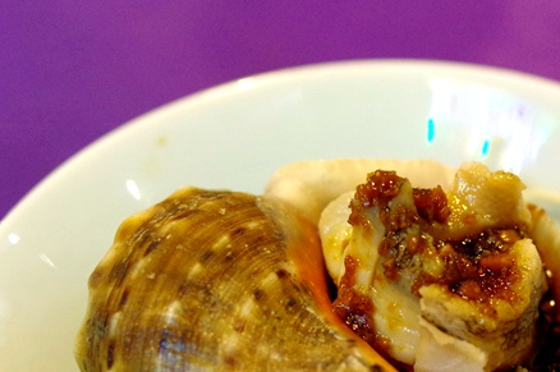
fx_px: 1305
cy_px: 332
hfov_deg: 24.1
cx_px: 390
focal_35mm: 84
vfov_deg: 16.0
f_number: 3.5
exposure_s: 1/30
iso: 1600
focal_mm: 31
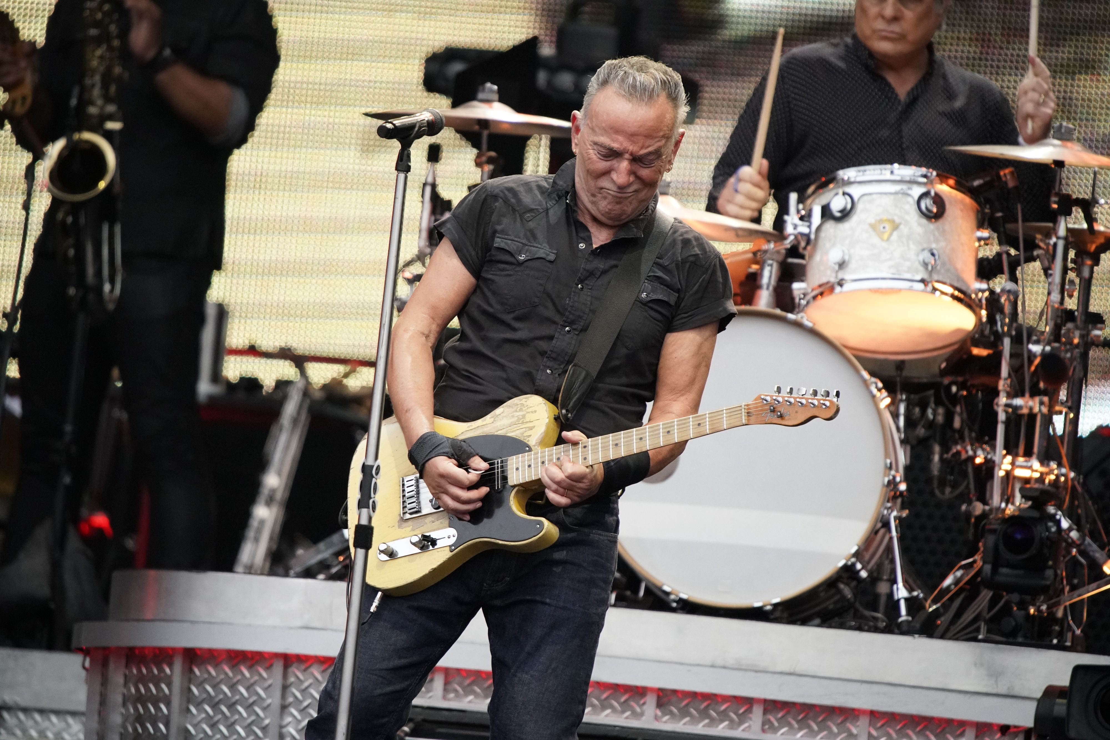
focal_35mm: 600
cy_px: 370
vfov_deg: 2.3
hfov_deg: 3.4
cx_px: 555
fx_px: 18499
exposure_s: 1/1000
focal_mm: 600
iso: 6400
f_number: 6.3
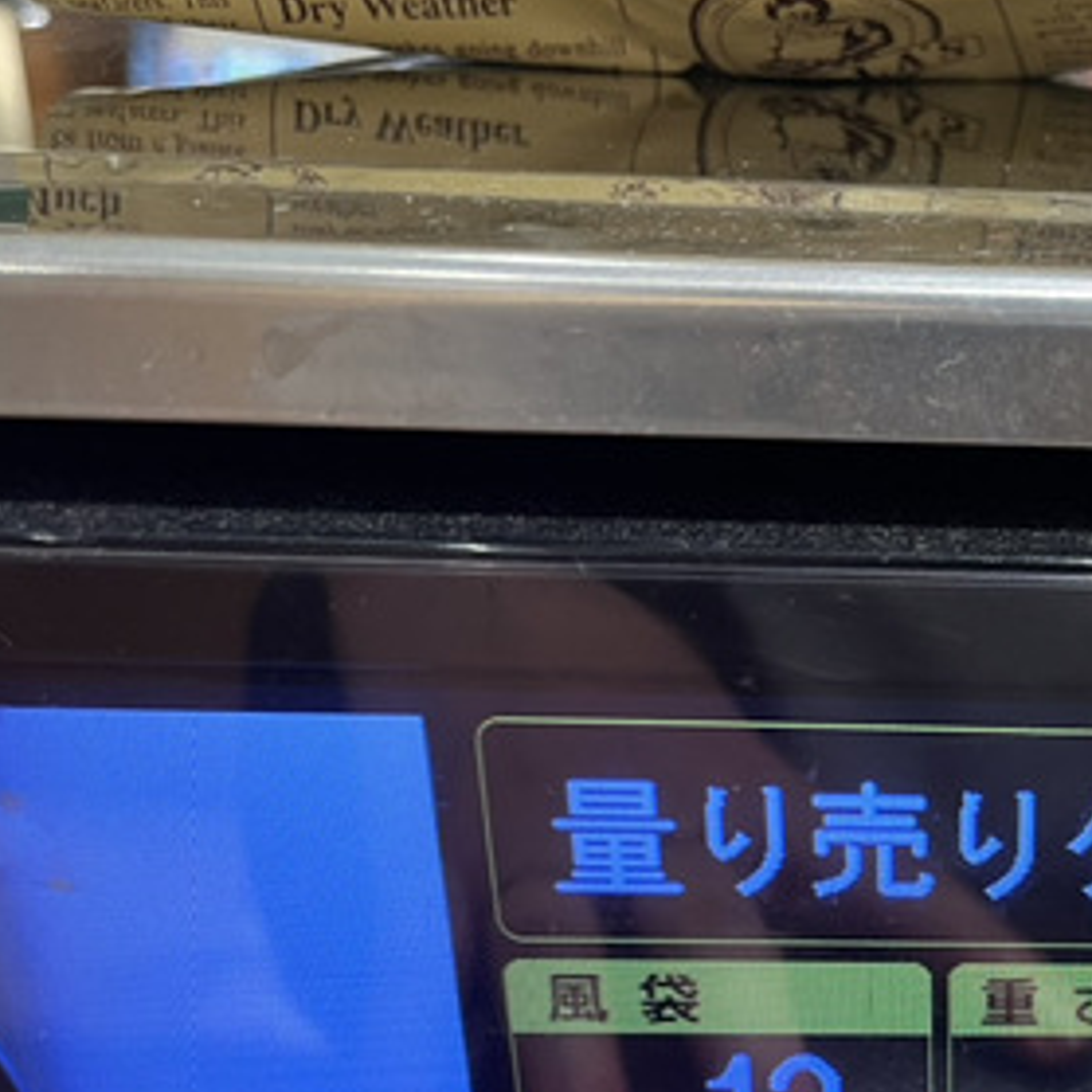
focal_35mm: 56
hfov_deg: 28.0
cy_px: 959
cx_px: 1186
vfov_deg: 29.4
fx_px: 1999
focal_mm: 5.1
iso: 80
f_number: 1.6
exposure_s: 1/50
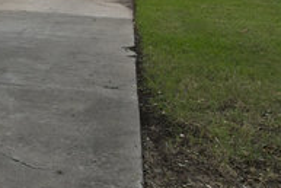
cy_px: -90
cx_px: -195
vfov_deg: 15.0
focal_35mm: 85
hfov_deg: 19.3
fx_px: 664
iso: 400
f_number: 8
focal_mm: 16
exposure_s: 1/4
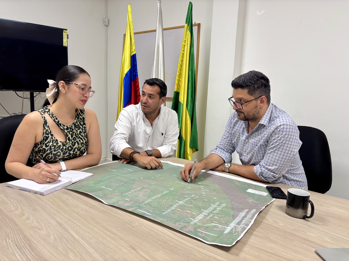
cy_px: 130
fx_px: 262
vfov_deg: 53.1
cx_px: 174
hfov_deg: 67.3
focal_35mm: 26
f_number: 1.6
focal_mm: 5.96
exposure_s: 1/60
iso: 100
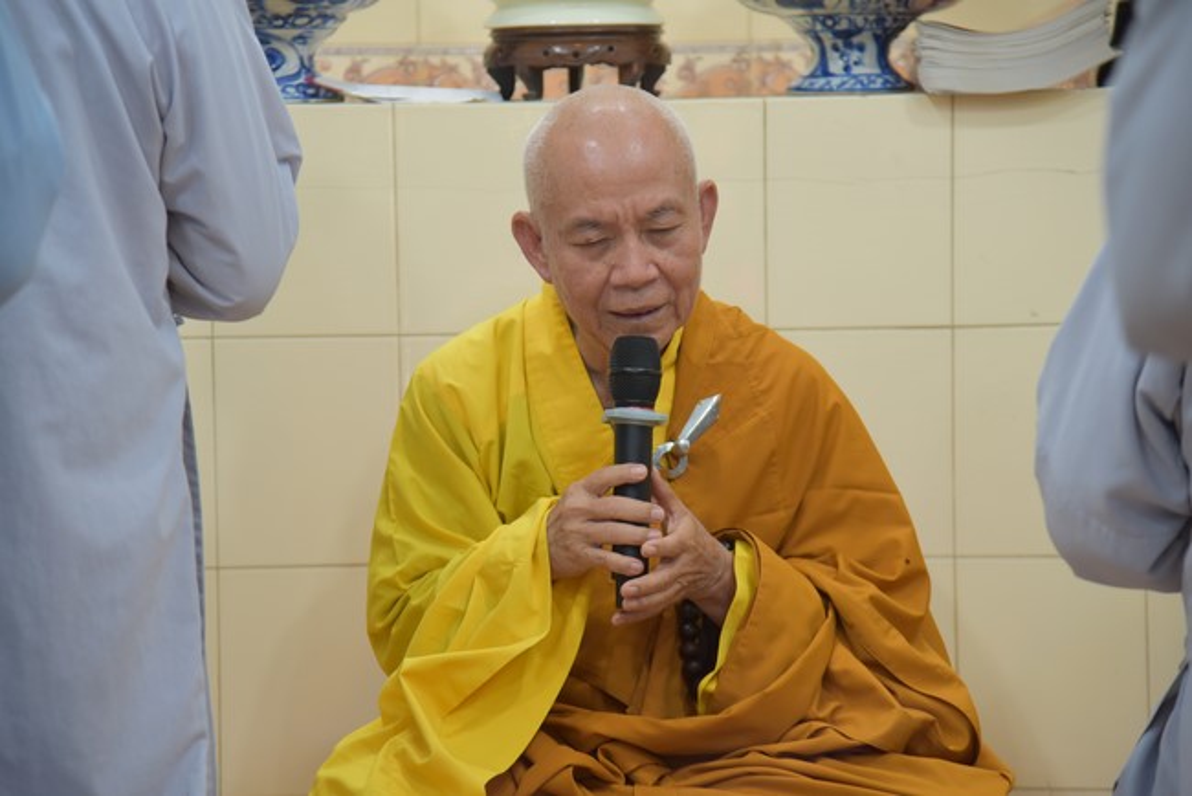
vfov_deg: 11.4
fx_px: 3975
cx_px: 596
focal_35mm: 120
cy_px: 398
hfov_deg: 17.1
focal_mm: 120
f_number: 4
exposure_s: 1/125
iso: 2000
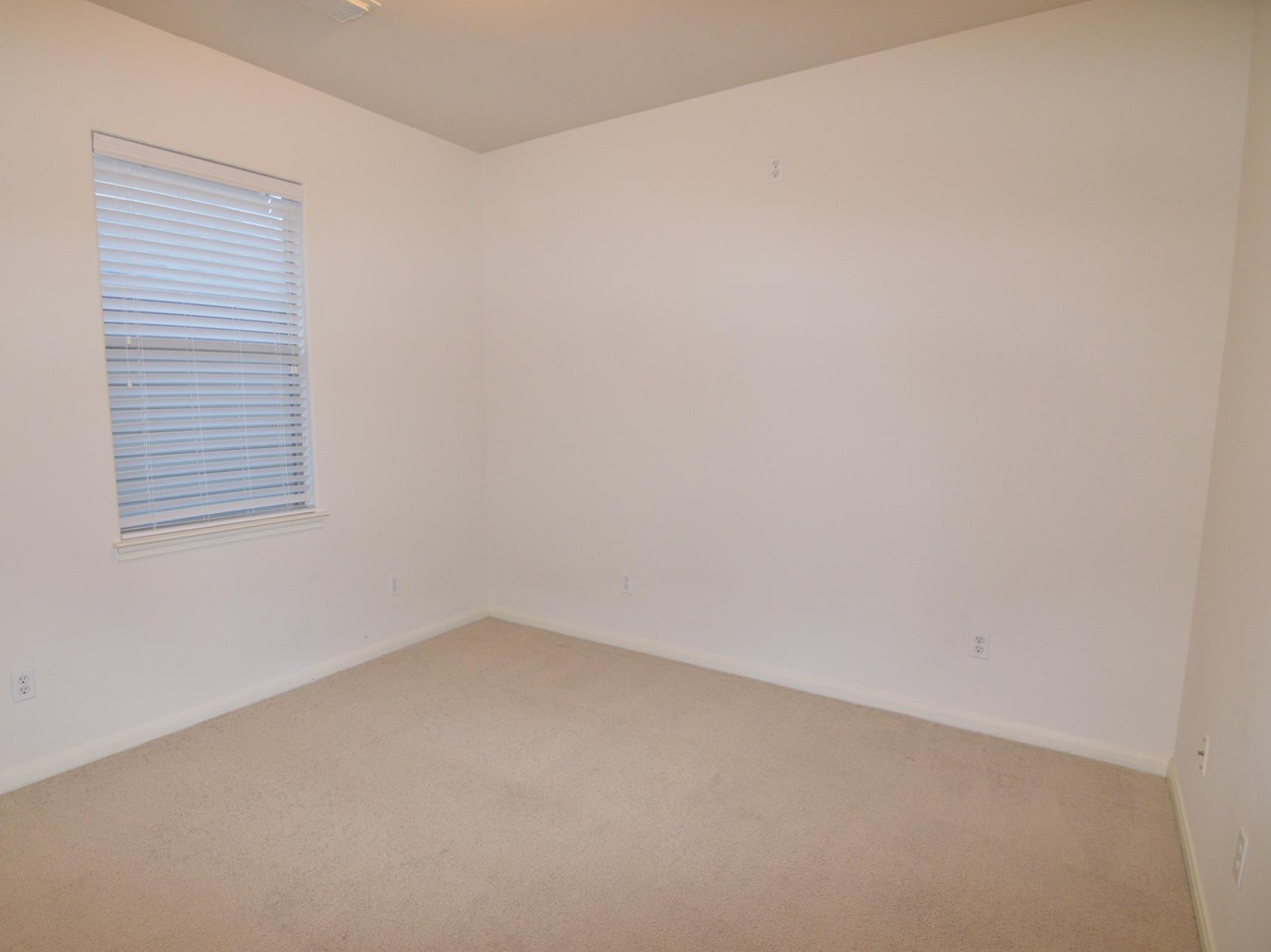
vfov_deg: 69.9
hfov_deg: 85.5
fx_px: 681
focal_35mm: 19
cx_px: 549
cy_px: 493
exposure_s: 1/60
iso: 800
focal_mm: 11
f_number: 4
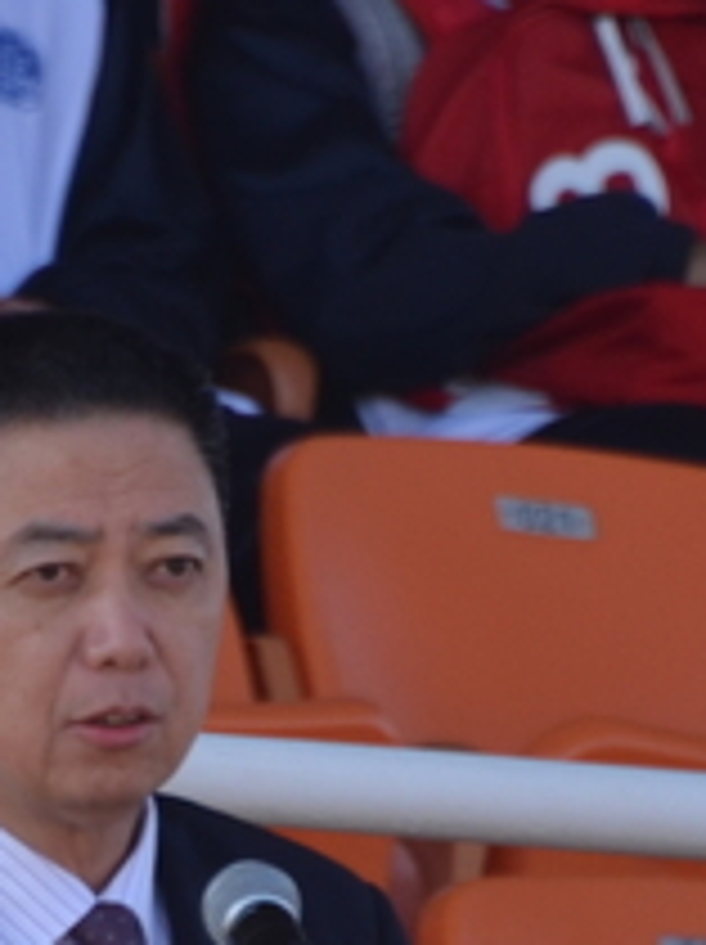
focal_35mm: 2057
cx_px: 189
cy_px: 639
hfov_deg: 0.7
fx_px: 56051
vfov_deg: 1.0
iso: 200
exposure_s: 1/500
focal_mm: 300
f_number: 5.6
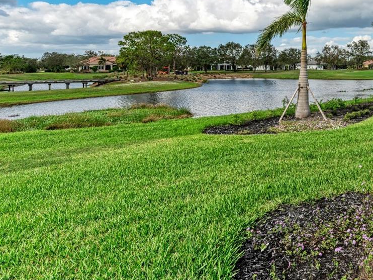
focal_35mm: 29
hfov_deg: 57.7
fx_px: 313
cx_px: 290
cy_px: 67
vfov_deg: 46.4
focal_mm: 14
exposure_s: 1/800
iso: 200
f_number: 9
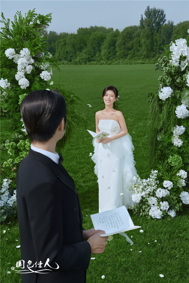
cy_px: 142
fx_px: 409
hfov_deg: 26.0
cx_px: 94
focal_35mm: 52
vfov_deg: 38.2
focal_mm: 52
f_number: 6.3
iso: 160
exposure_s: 1/1000
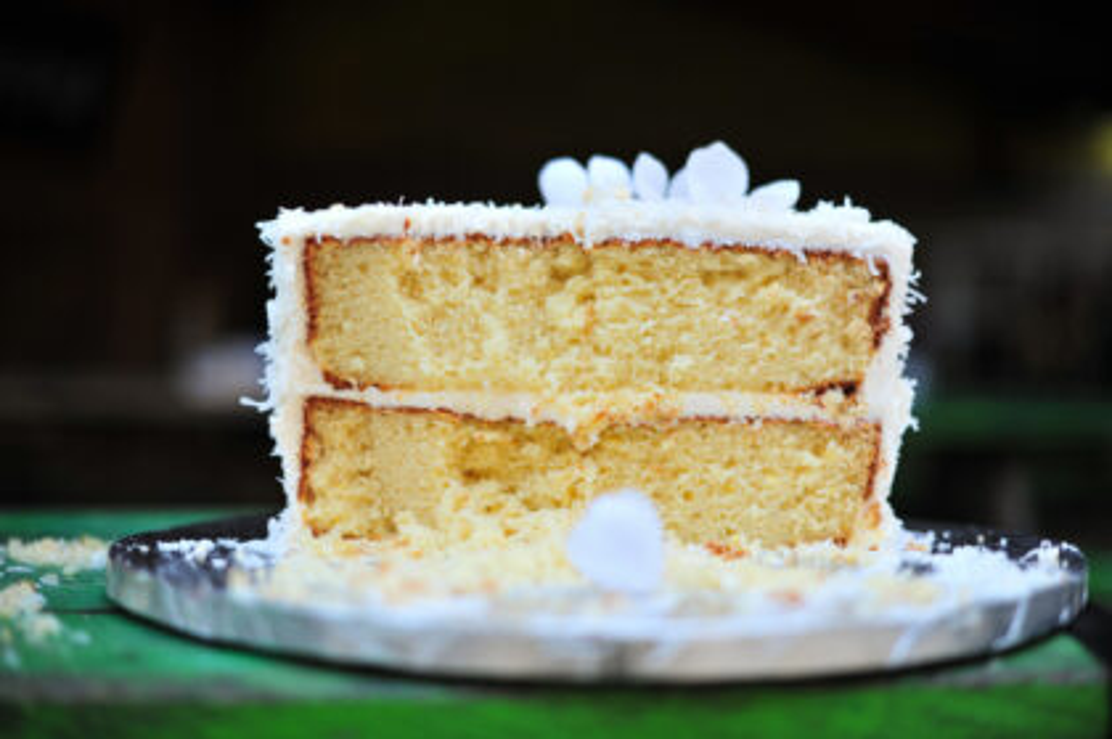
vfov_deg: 26.9
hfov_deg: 39.6
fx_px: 1543
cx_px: 556
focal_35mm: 50
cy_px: 370
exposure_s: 1/320
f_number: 1.8
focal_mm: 50
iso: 200
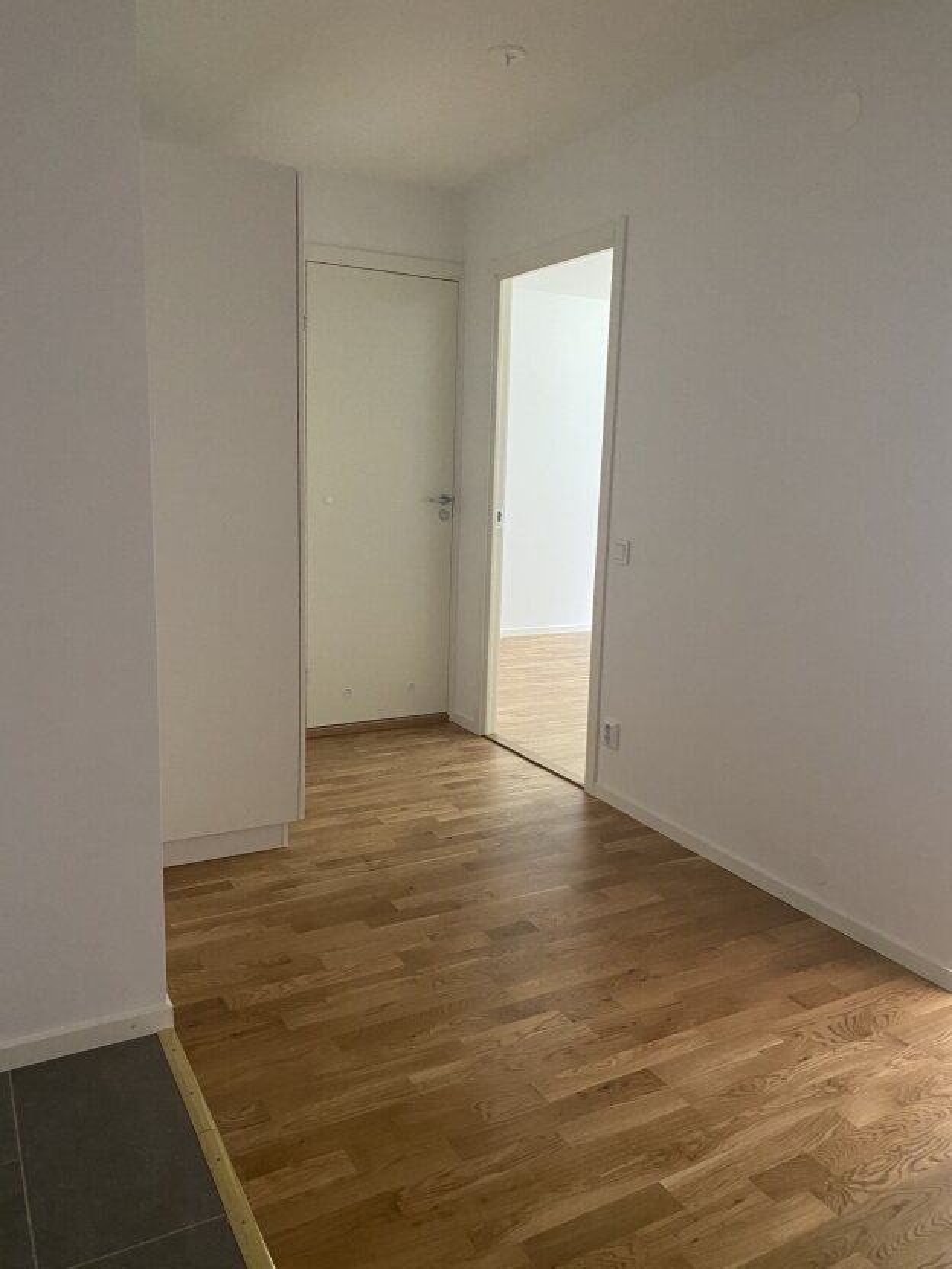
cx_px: 476
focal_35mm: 26
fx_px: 953
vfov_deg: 67.3
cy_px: 634
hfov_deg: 53.1
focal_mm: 4.25
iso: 500
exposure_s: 1/54
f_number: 1.8
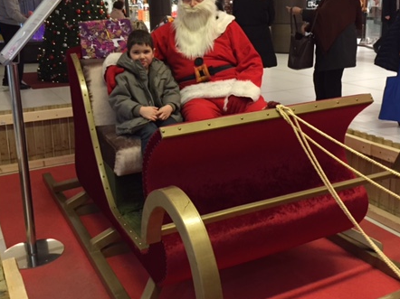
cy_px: 125
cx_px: 225
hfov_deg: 44.7
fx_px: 485
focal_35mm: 42
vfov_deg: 34.2
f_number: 2.2
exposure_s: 1/30
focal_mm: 4.15
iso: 160
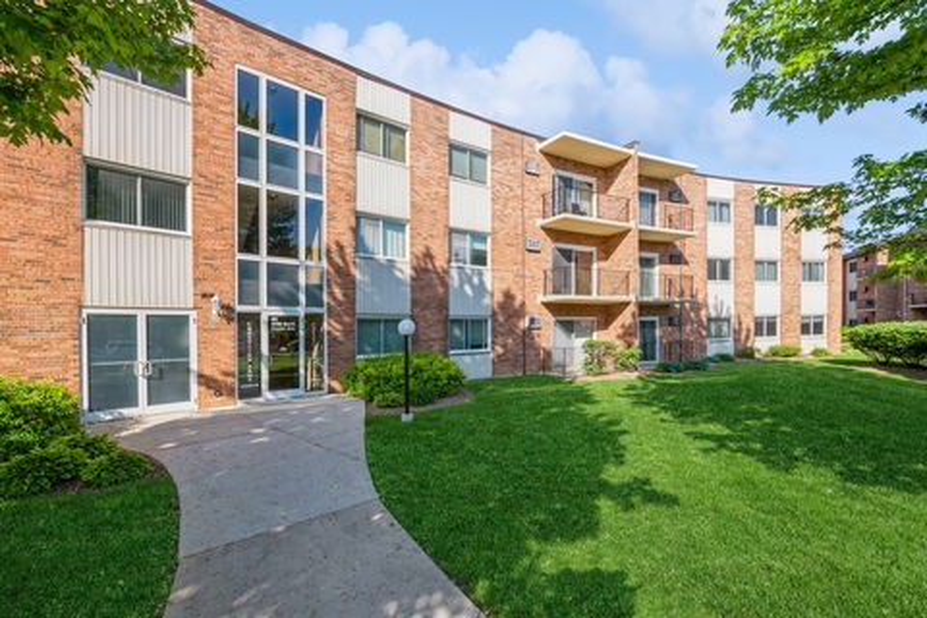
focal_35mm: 15
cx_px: 464
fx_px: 386
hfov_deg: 100.4
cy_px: 309
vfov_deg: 77.3
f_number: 7.1
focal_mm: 10
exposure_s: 1/320
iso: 250
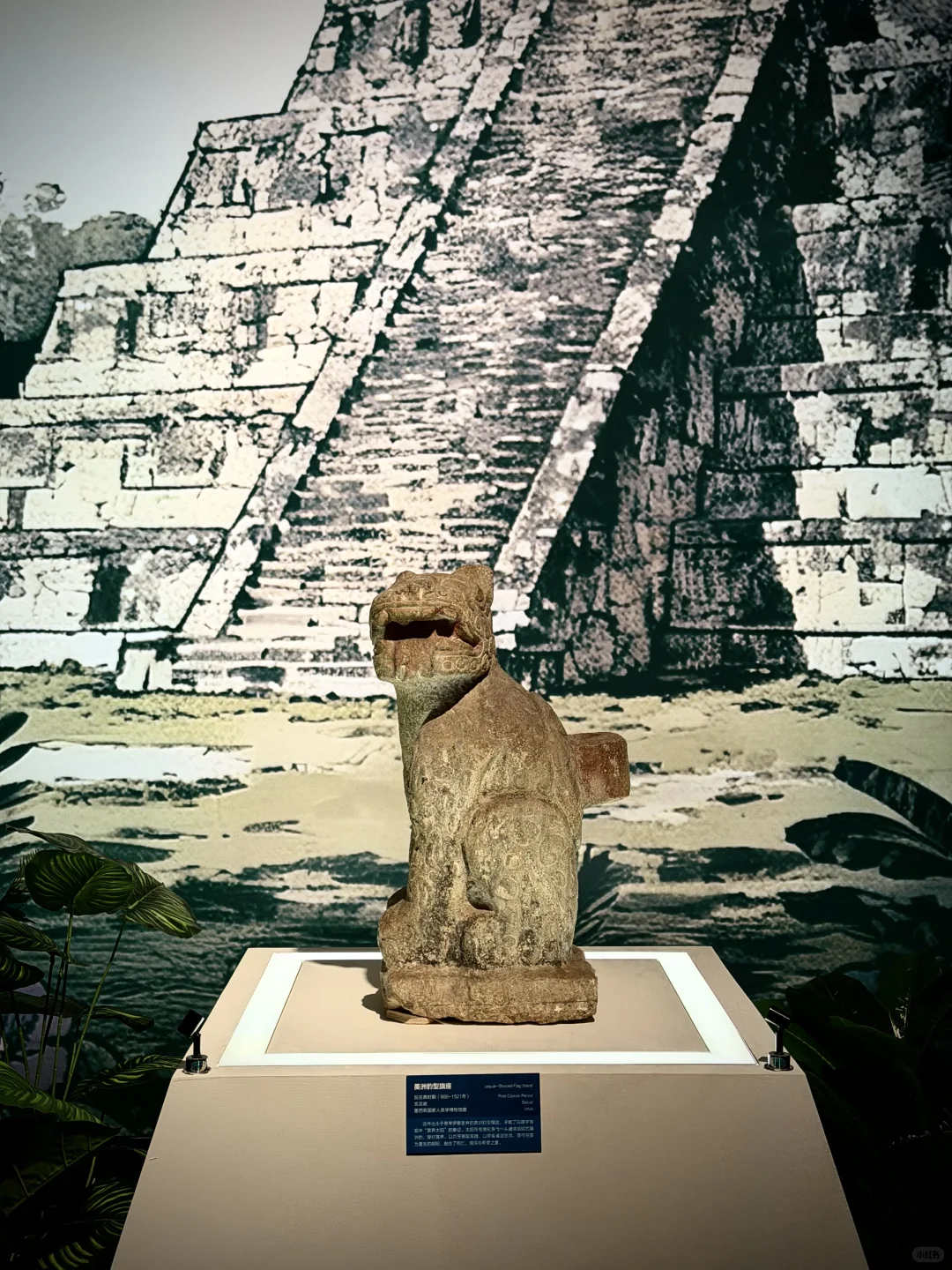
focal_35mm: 48
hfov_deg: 30.3
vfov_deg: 39.7
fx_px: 1760
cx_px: 476
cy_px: 635
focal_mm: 6.76
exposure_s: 1/49
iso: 200
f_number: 1.78
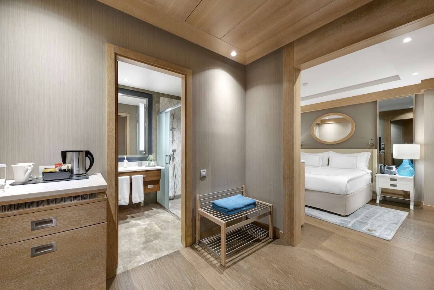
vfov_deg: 81.2
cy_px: 145
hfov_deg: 104.3
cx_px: 217
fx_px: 169
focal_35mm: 14
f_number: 11
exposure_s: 4
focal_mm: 14
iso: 100
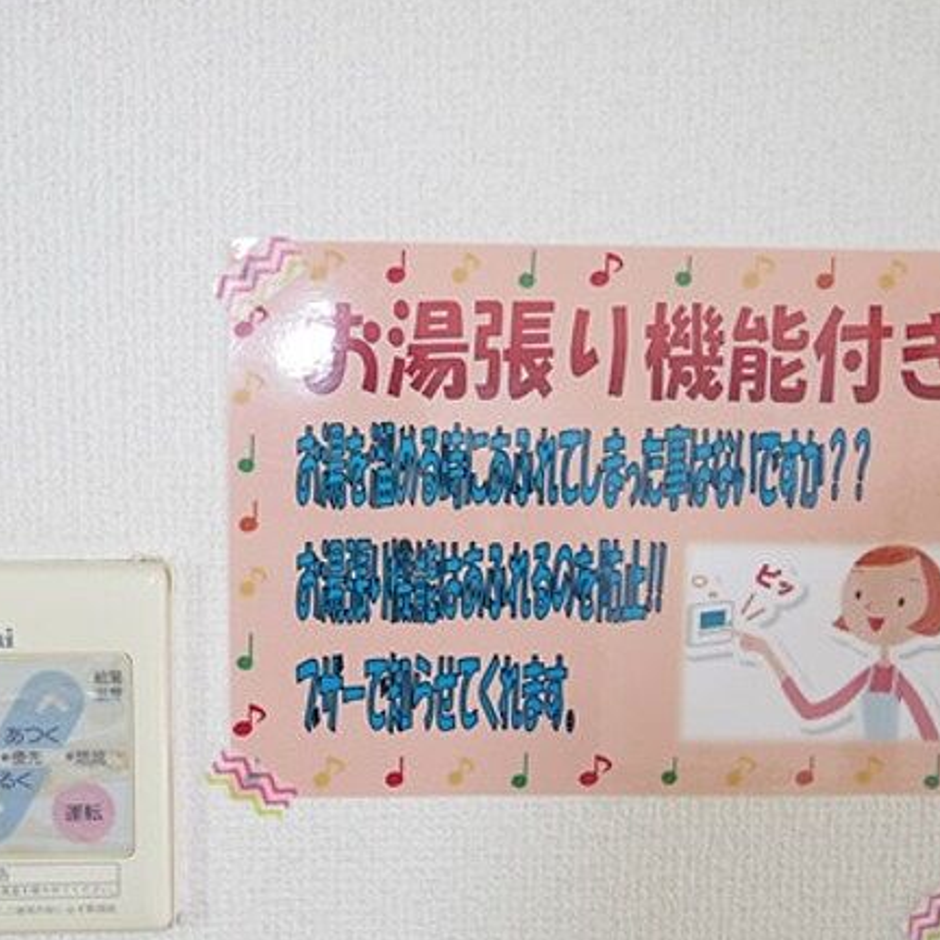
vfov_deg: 43.8
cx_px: 383
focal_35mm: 38
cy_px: 496
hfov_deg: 43.7
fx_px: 1167
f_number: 3.2
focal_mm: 6.3
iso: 640
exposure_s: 1/30
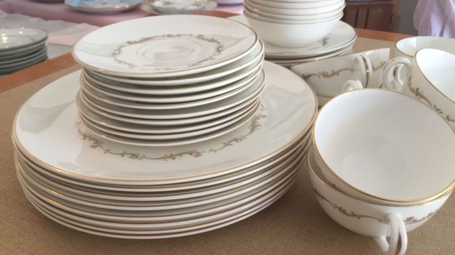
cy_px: 153
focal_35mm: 32
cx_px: 228
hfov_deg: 61.0
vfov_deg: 36.5
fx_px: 386
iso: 64
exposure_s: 1/30
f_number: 2.2
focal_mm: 4.15
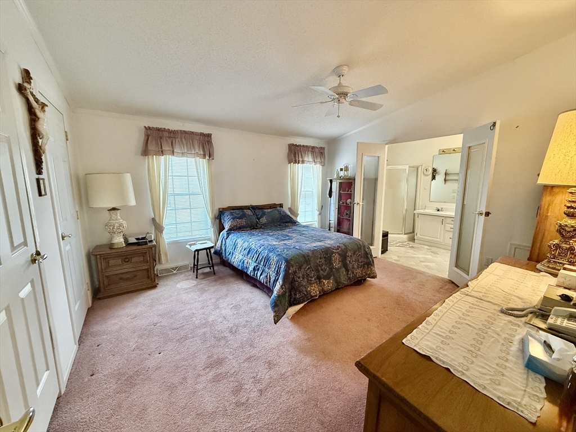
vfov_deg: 85.7
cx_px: 288
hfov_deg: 102.1
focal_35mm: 14
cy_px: 216
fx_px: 233
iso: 500
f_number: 2.2
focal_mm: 2.22
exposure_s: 1/120
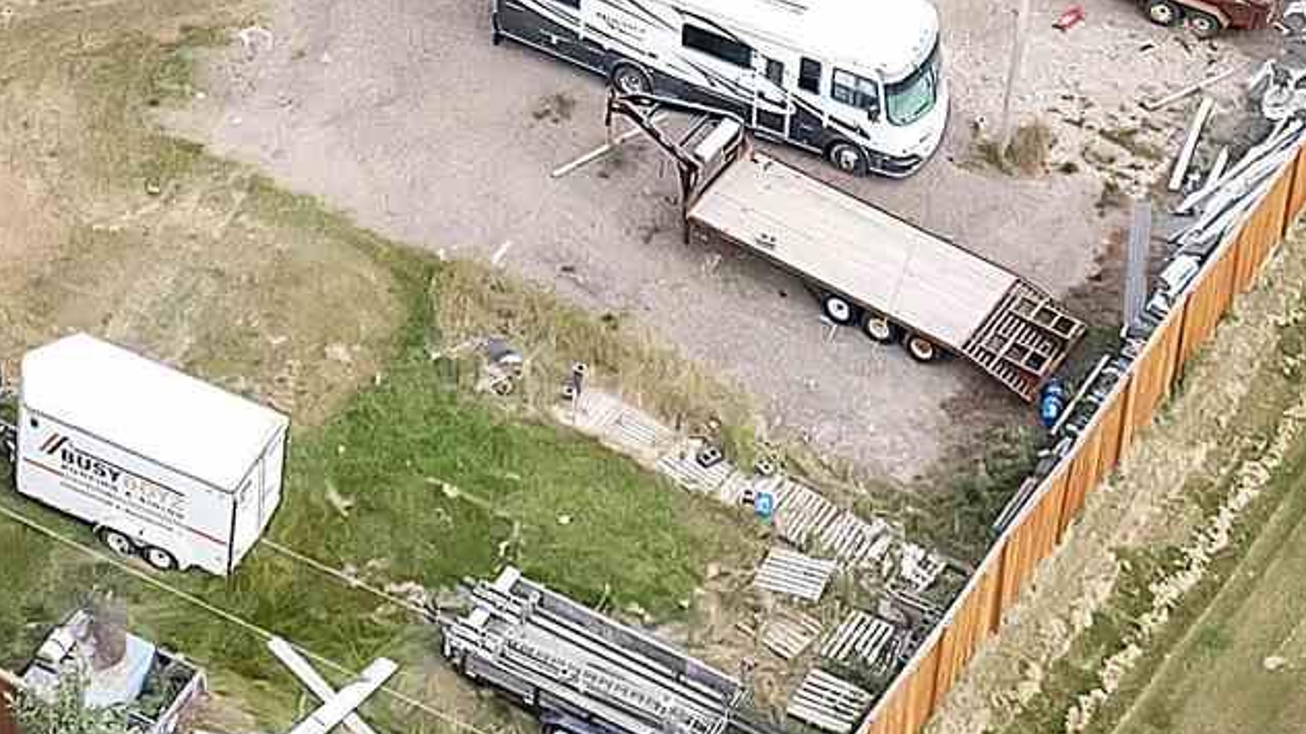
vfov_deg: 10.2
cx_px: 424
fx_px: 3877
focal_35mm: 112
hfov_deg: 19.1
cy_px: -569
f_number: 2.4
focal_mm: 8.38
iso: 100
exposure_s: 1/1000
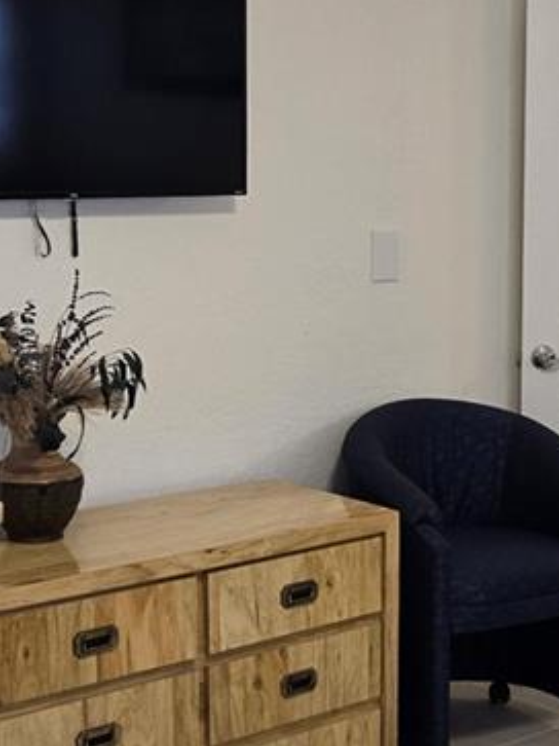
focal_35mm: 76
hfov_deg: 19.1
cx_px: 495
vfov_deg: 25.6
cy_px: 436
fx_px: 1637
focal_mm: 5.4
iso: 200
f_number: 1.8
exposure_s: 1/120
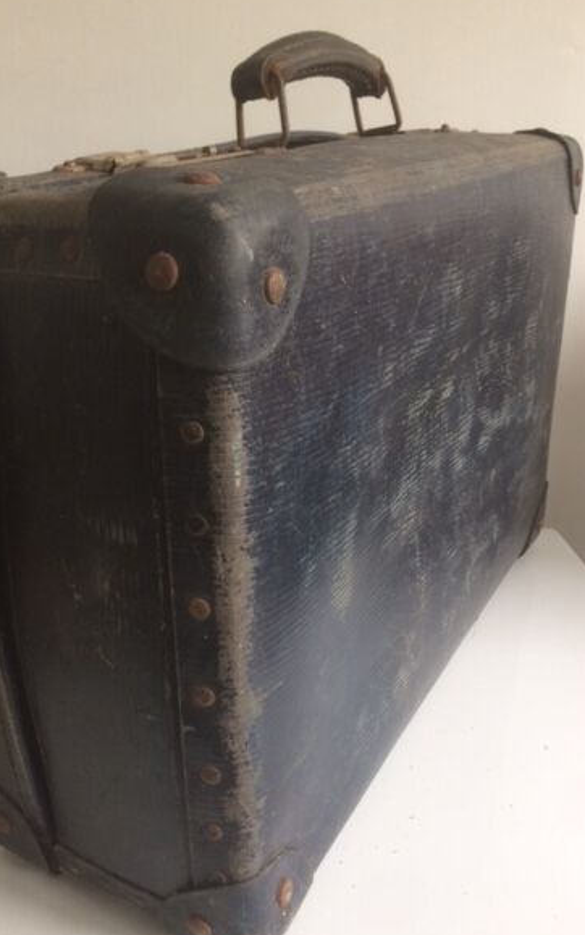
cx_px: 228
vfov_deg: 56.7
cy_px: 468
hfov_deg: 37.1
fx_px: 867
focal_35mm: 34
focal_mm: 4.15
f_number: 2.2
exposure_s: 1/33
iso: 50
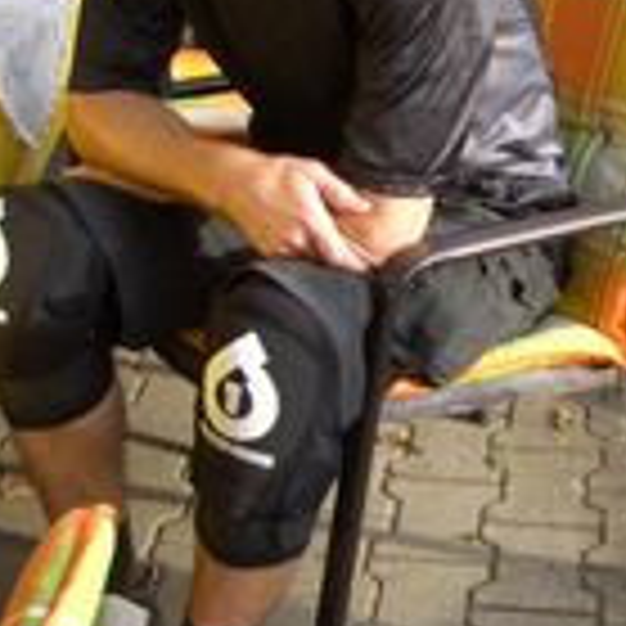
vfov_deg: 19.4
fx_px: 1821
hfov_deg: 19.3
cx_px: 518
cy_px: 212
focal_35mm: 89
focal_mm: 5.8
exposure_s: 1/100
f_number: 2.6
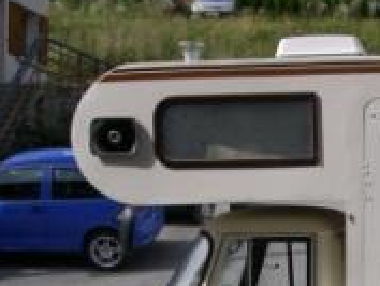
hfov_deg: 19.5
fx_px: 1055
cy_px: 297
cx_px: 427
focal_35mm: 96
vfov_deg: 15.1
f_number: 7.6
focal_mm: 8
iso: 100
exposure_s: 1/142
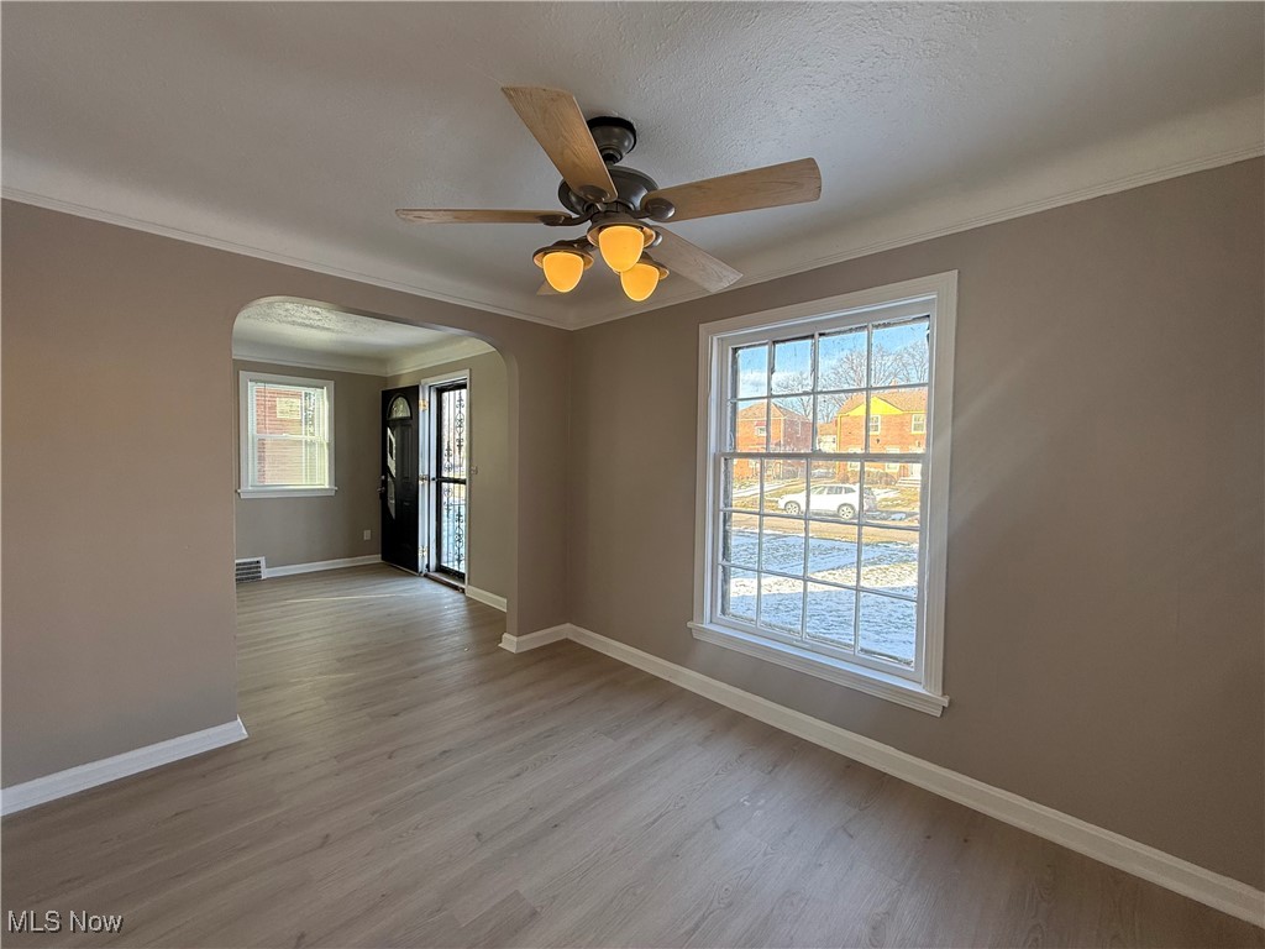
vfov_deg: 85.7
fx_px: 512
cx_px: 632
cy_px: 474
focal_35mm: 14
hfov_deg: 102.1
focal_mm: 2.22
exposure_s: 1/121
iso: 64
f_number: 2.2
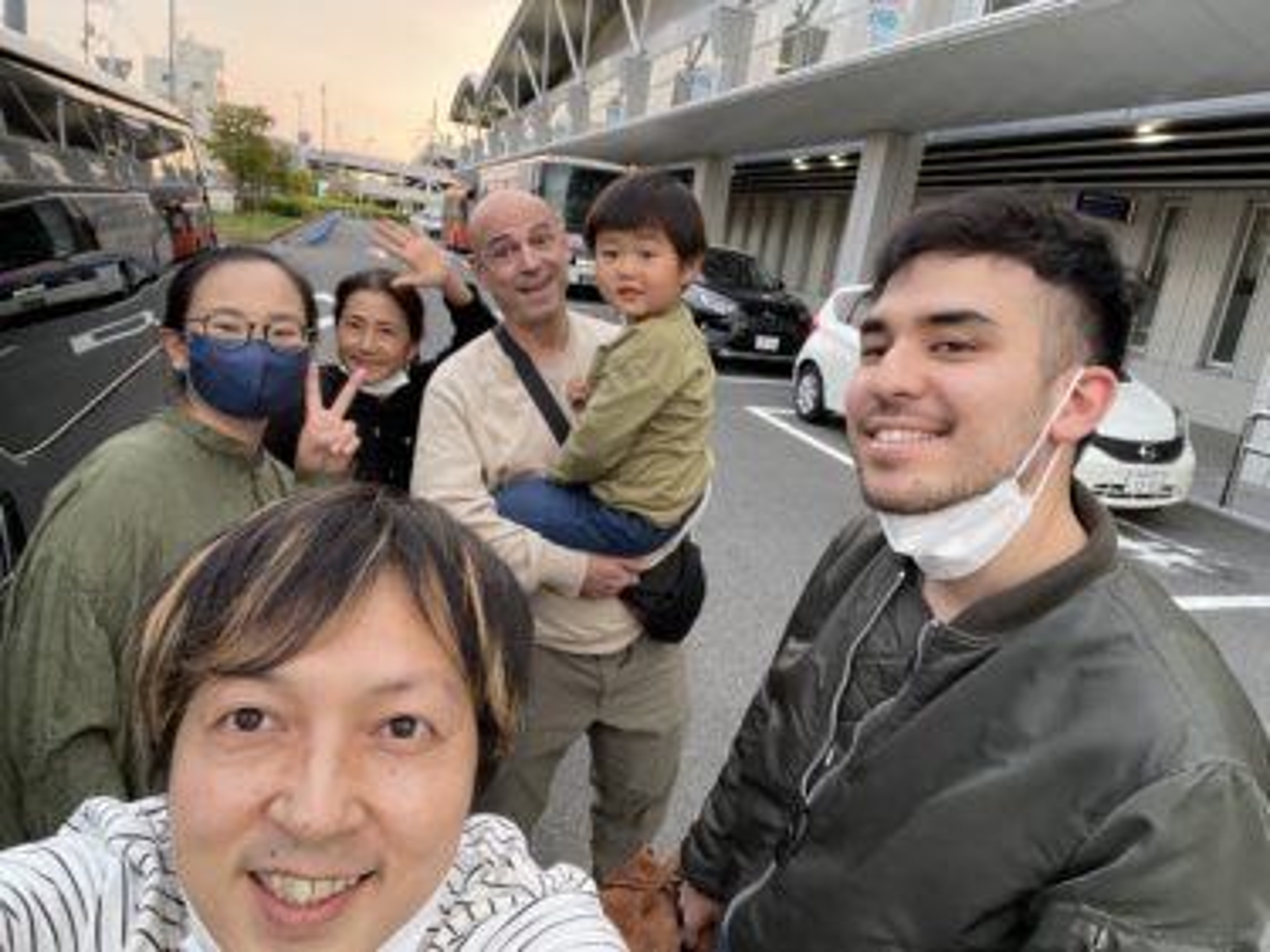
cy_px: 476
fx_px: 844
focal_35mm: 23
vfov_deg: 58.9
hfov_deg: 73.9
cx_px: 635
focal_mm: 2.71
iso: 160
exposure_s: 1/60
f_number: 2.2
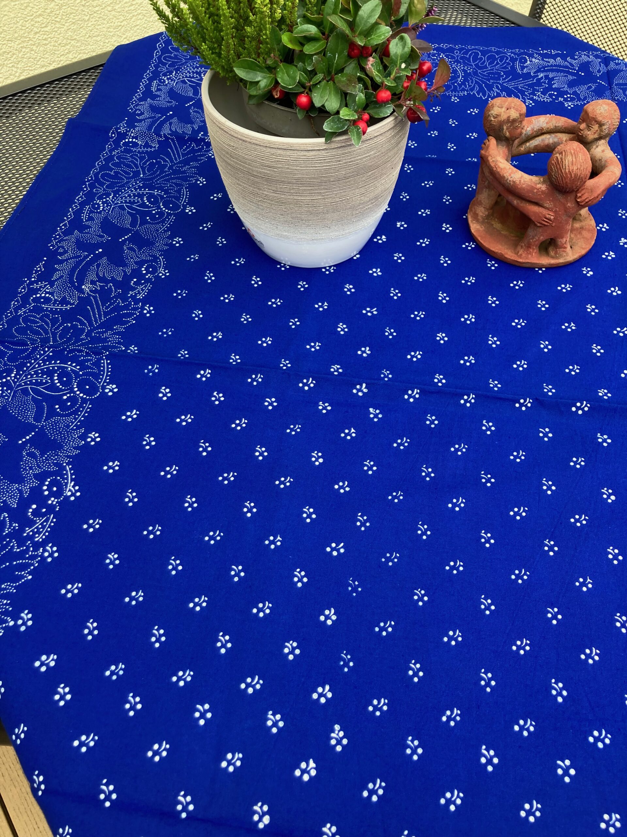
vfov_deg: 63.4
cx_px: 314
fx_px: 676
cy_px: 418
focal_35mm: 28
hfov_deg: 49.7
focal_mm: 3.99
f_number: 1.8
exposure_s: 1/121
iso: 50
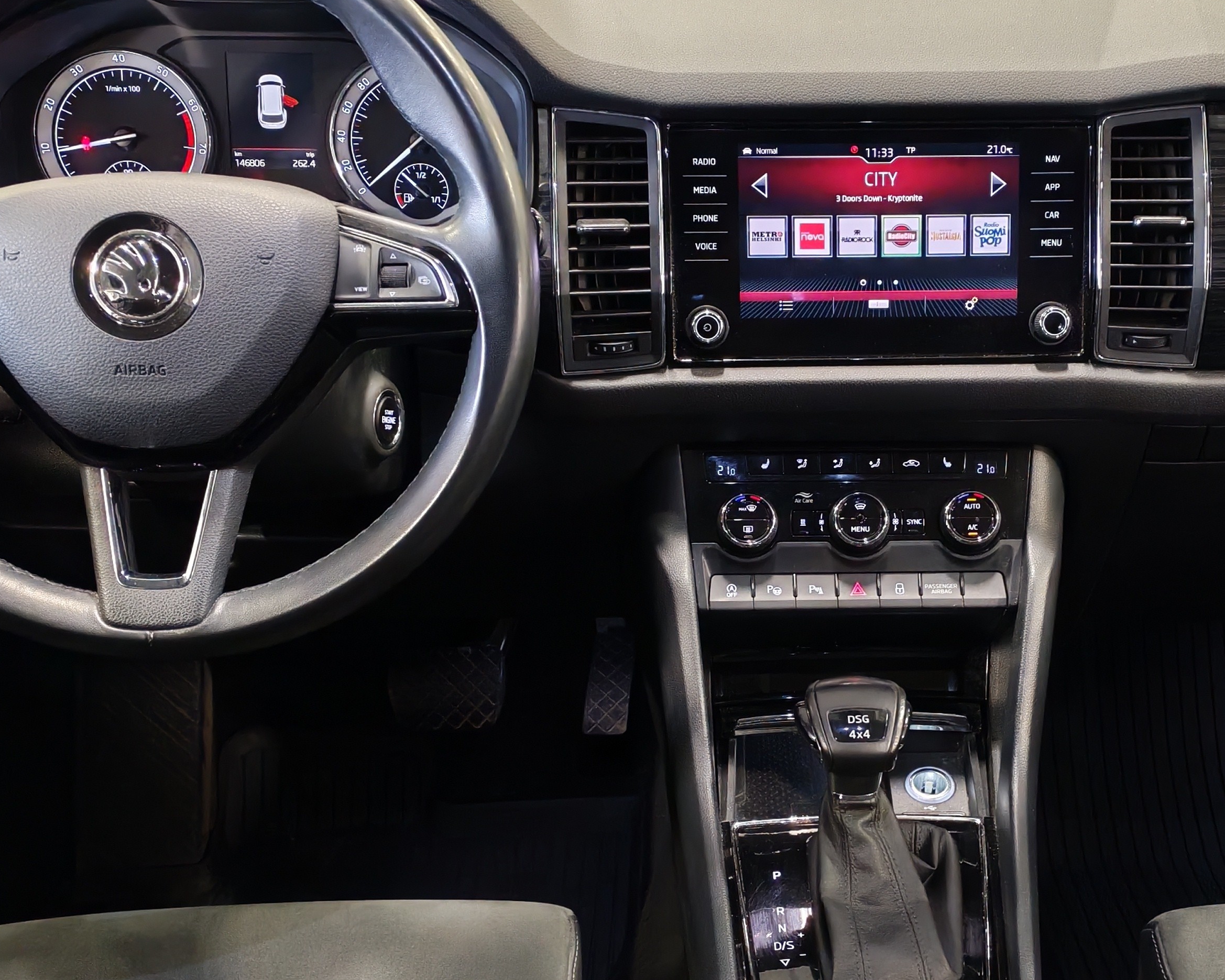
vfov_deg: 28.4
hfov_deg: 35.1
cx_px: 801
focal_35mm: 53
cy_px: 648
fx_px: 1922
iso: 1250
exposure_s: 1/50
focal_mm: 6.12
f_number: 1.9
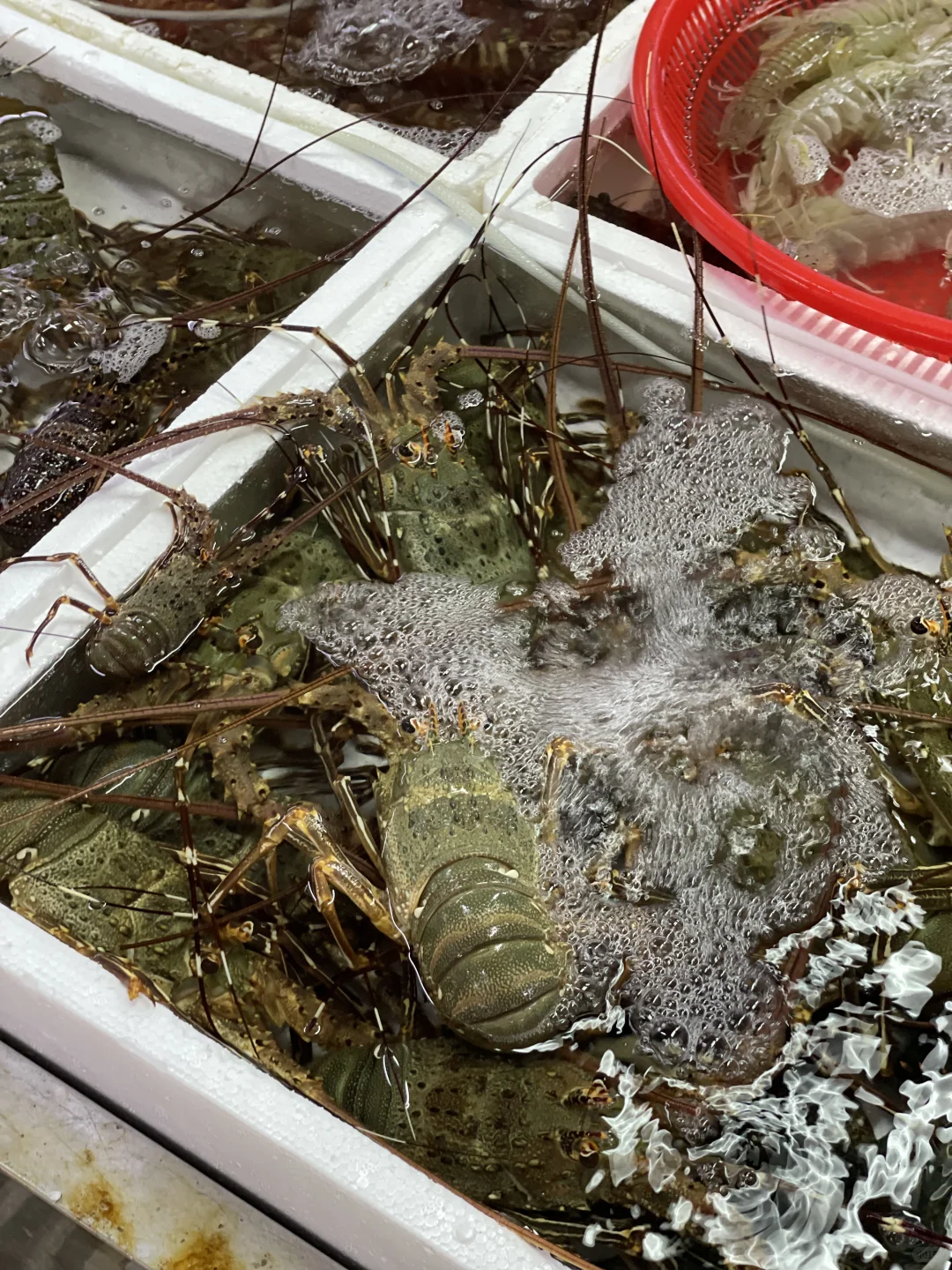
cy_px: 635
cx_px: 476
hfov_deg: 28.0
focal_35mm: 52
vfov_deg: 36.8
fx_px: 1907
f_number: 2
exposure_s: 1/33
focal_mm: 6
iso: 200
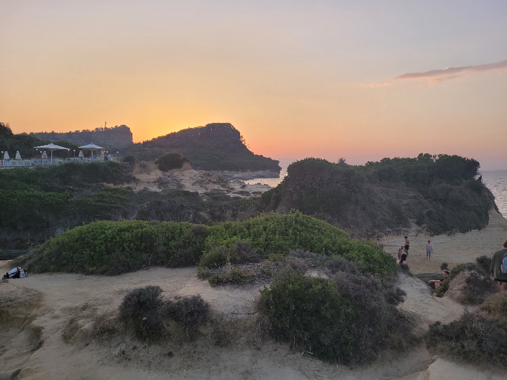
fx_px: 381
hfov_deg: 67.3
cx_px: 254
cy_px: 190
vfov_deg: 53.1
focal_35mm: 26
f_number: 1.8
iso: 40
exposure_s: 1/409
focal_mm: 5.4
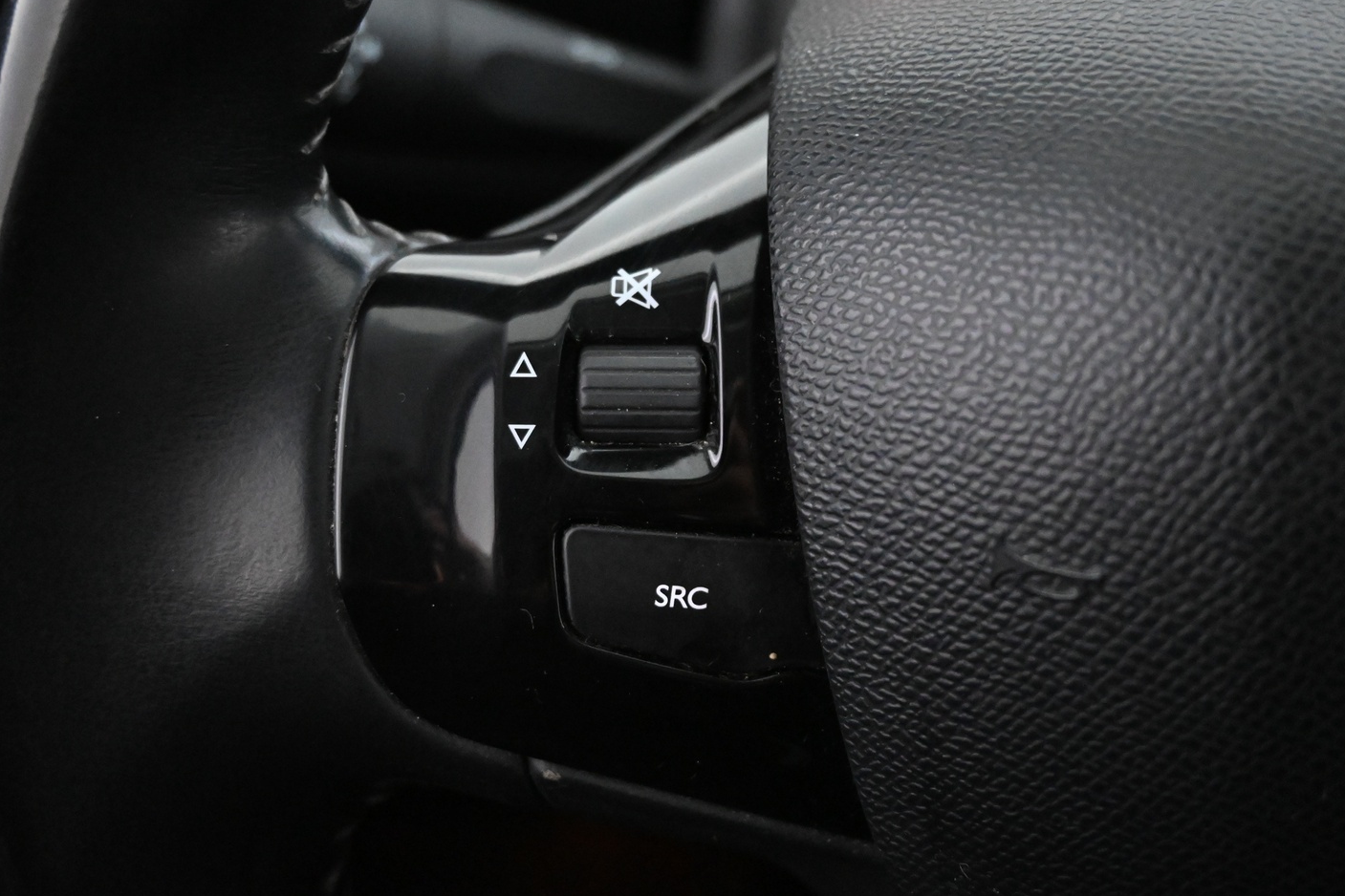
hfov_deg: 50.7
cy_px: 400
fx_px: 1420
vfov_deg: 35.0
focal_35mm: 38
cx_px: 681
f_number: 4
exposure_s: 1/40
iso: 7200
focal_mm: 22
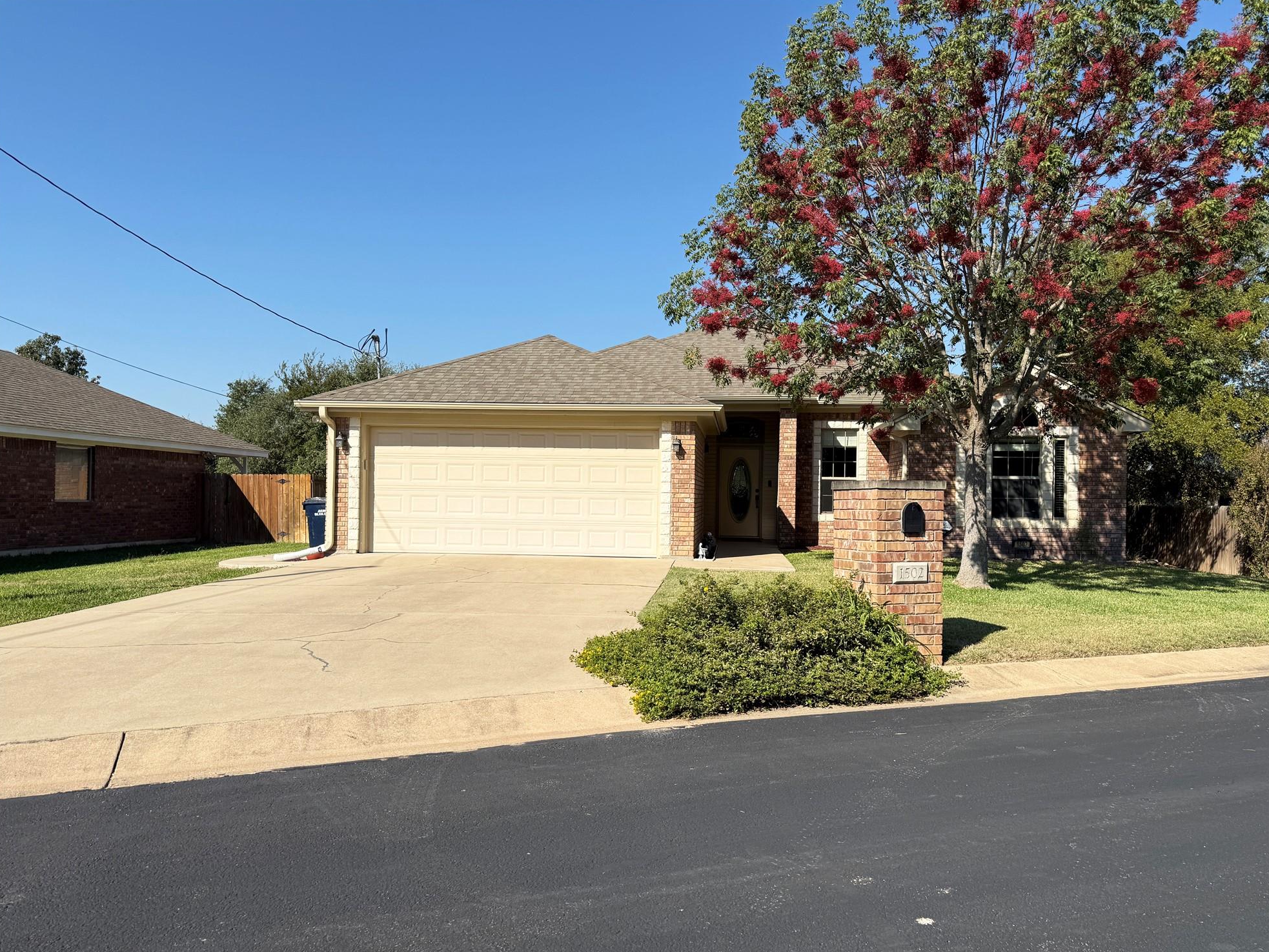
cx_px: 656
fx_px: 917
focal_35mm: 25
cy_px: 492
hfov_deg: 69.4
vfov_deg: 54.9
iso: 80
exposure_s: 1/5319
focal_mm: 6.76
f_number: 1.78
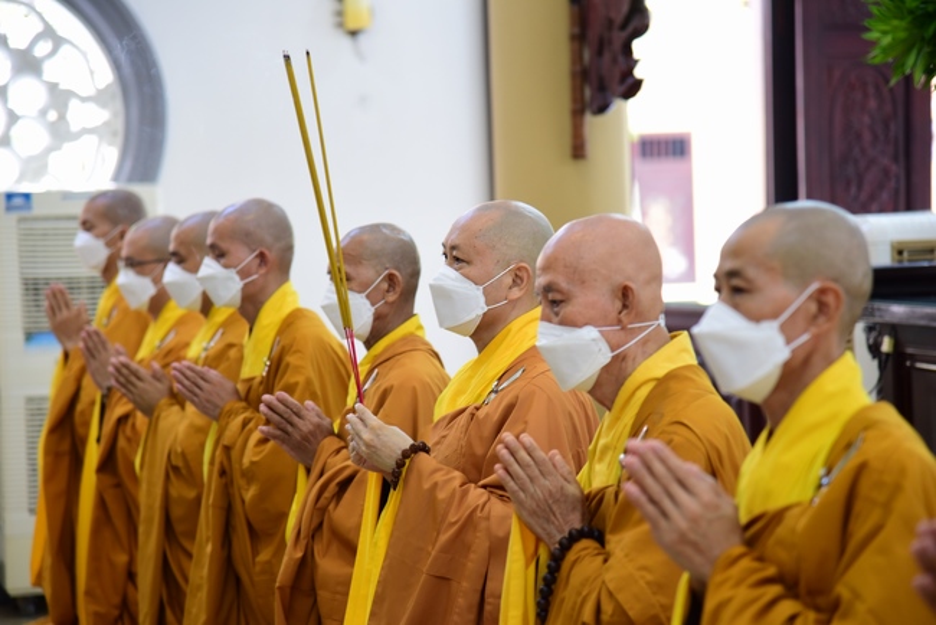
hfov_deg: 17.1
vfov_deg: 11.4
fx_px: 3121
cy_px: 312
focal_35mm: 120
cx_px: 468
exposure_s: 1/40
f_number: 4
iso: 1000
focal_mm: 120
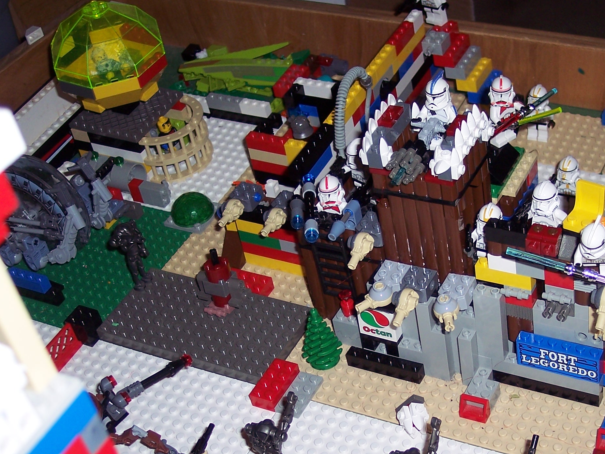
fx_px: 1049
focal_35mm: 60
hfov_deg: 32.0
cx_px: 386
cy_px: 309
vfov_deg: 24.3
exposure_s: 1/60
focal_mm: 8
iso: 100
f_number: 2.8
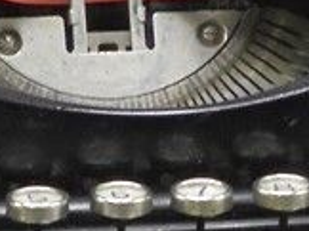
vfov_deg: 5.4
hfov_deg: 7.3
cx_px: 130
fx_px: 2433
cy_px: 303
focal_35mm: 273
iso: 320
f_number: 4.8
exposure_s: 1/30
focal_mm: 8.9
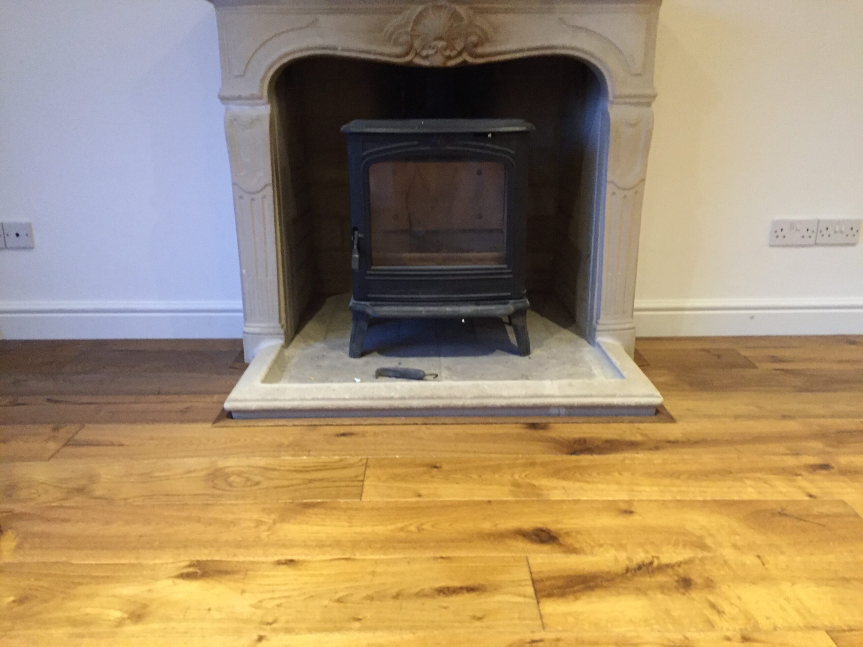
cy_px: 324
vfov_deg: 48.2
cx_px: 432
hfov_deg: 61.7
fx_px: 723
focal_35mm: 29
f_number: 2.2
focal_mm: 4.15
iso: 320
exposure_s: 1/33
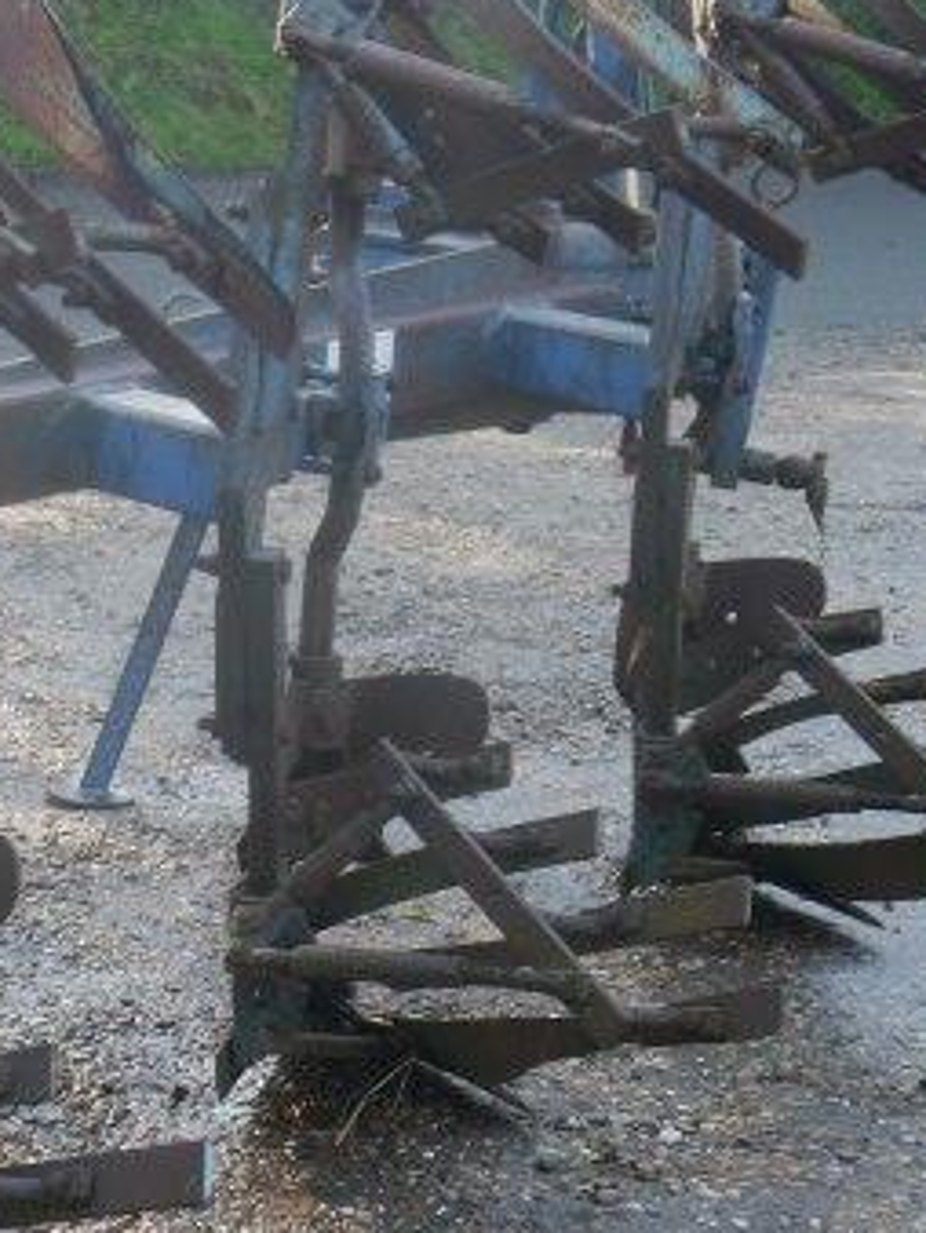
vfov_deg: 18.0
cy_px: 733
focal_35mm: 109
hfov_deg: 13.4
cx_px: -18
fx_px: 3883
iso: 160
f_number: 4
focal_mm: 18
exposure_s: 1/80
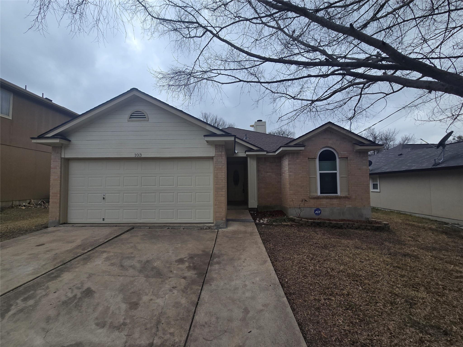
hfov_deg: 106.2
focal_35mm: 13
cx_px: 232
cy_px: 174
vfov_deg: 89.9
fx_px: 174
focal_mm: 2.2
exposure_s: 1/601
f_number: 2.2
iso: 50
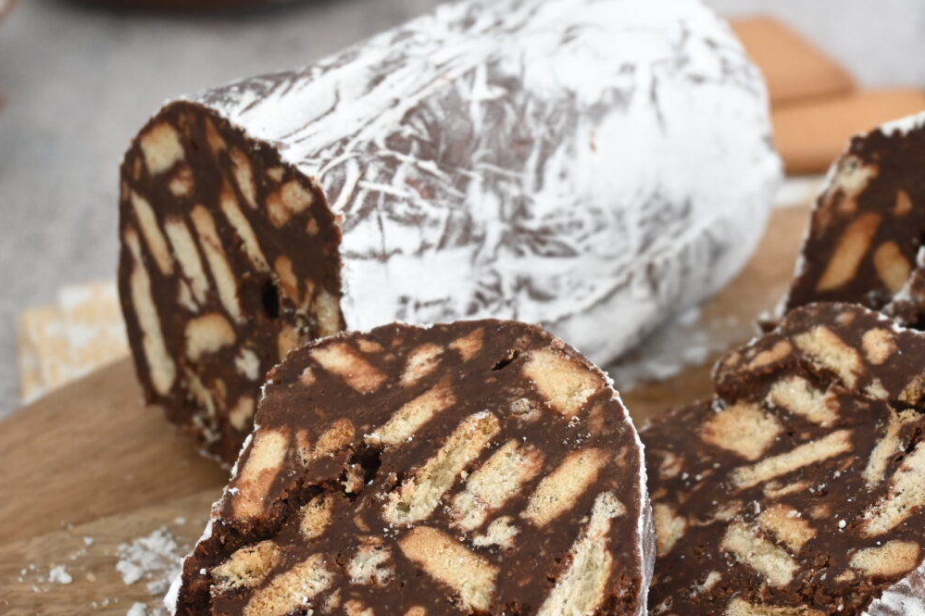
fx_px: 2131
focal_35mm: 83
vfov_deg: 16.4
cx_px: 627
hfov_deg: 24.4
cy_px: 380
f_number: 6.3
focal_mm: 36
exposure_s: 1/60
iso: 800
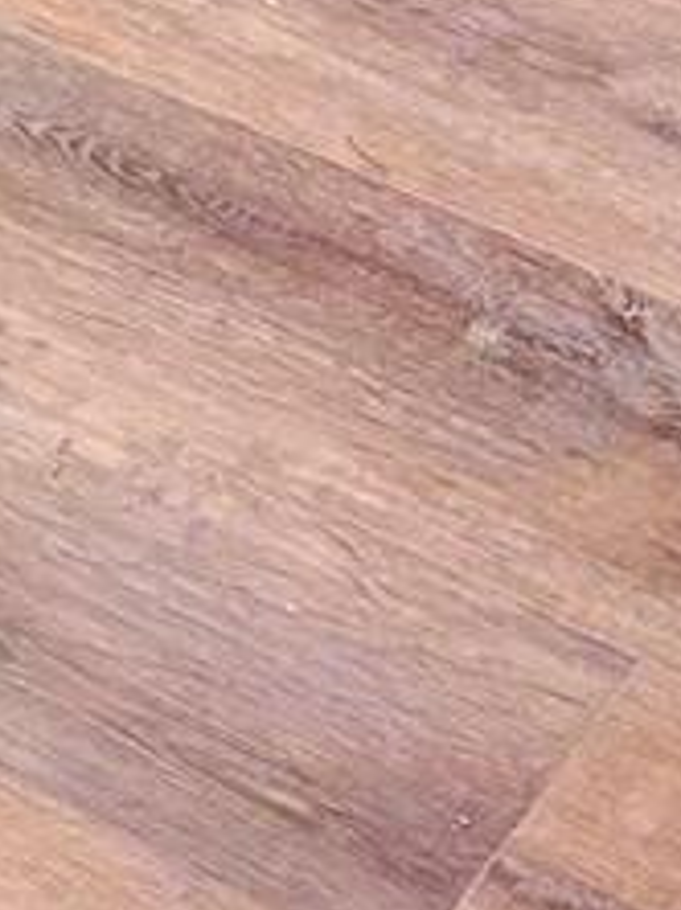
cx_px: -1124
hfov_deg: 7.5
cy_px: -2127
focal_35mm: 180
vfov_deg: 8.5
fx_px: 4731
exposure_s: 1/137
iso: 125
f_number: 1.6
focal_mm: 5.96
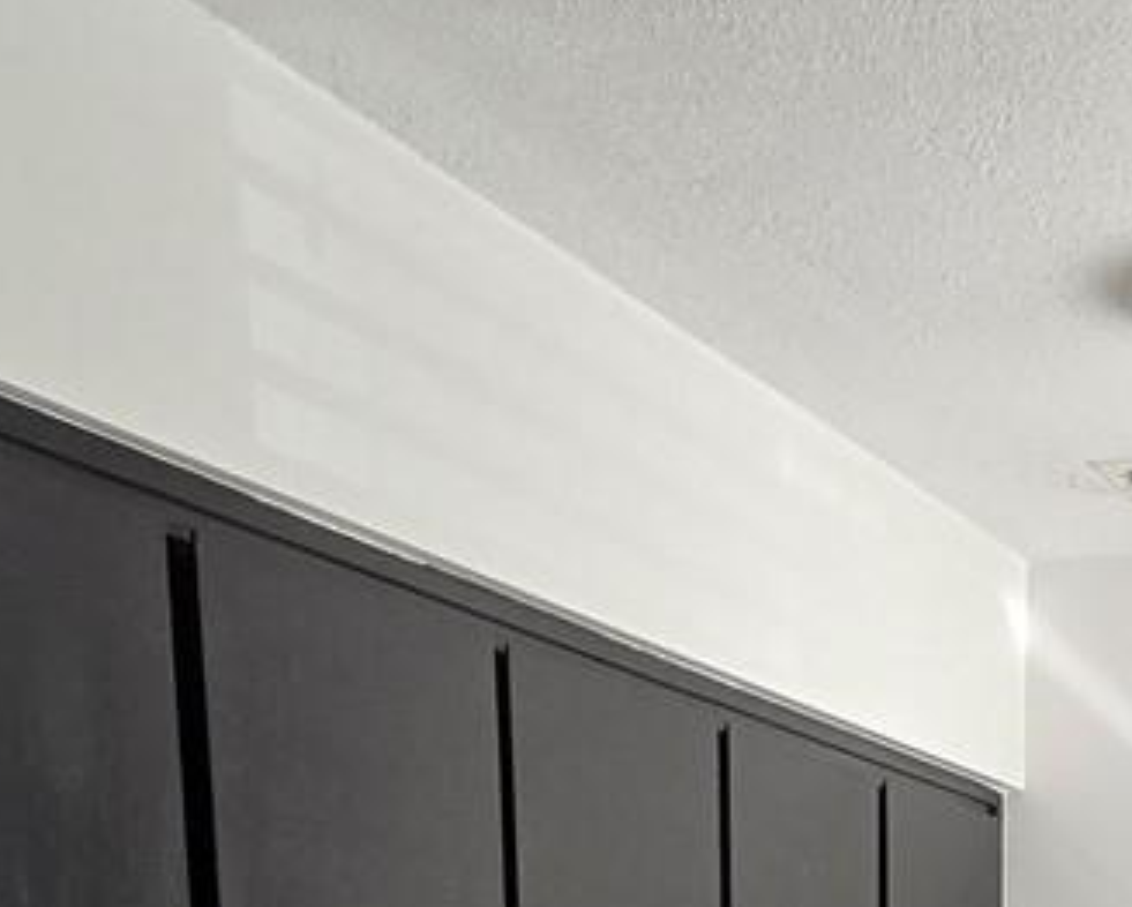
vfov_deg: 18.8
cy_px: 1651
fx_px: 2078
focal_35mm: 62
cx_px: 1163
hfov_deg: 28.4
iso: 80
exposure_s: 1/60
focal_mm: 2.2
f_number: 2.2
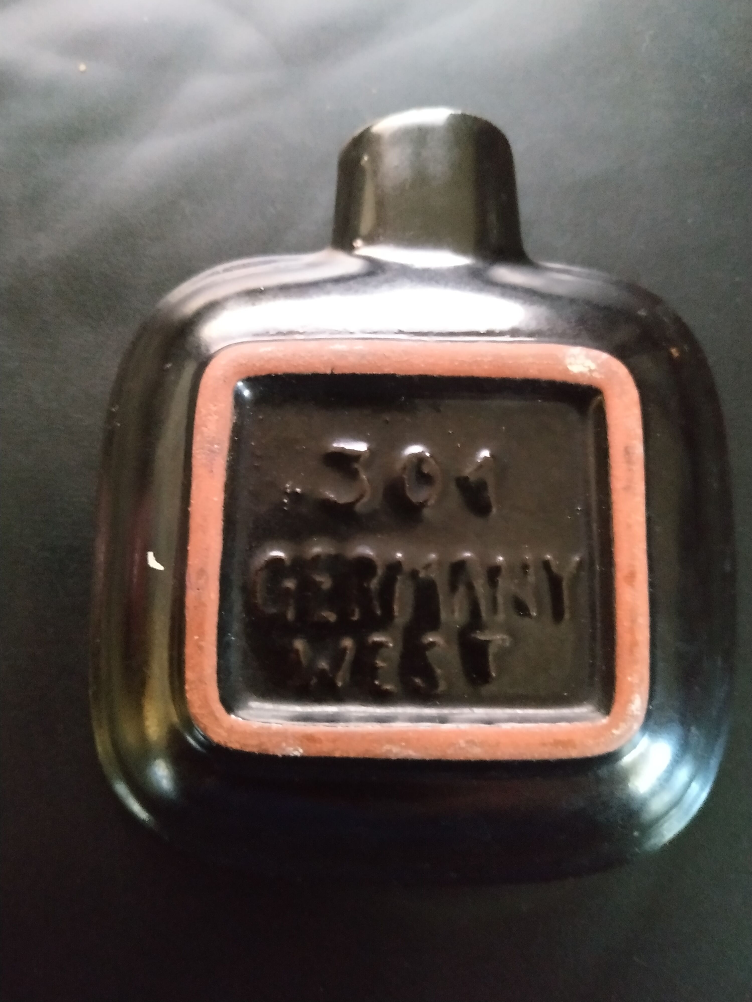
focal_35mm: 24
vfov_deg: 71.6
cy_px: 501
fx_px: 695
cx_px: 376
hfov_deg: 56.8
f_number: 1.9
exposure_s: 1/14
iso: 6400
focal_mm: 3.94
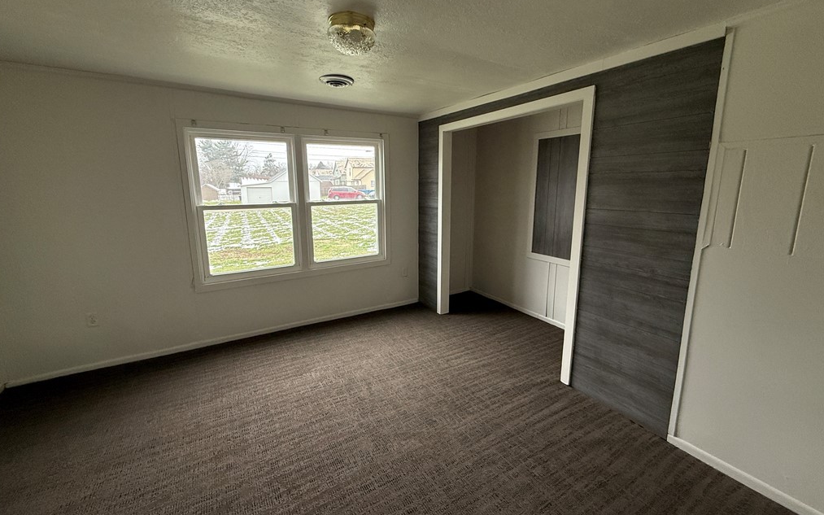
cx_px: 410
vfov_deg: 74.7
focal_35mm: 15
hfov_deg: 101.5
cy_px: 242
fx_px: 337
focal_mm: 2.22
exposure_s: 1/99
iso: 125
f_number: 2.2
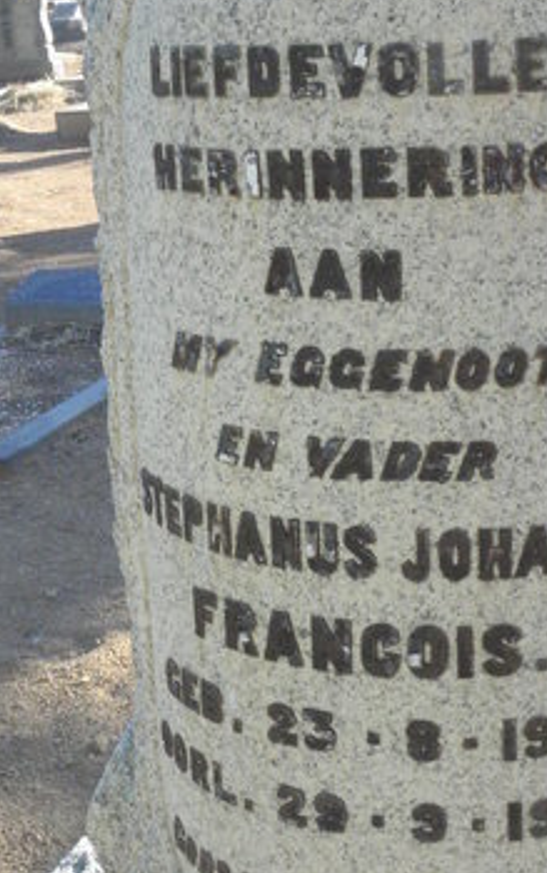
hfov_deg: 20.6
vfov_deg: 32.3
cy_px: 561
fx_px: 1501
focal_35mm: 63
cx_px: 327
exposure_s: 1/250
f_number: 5.6
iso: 200
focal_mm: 4.6
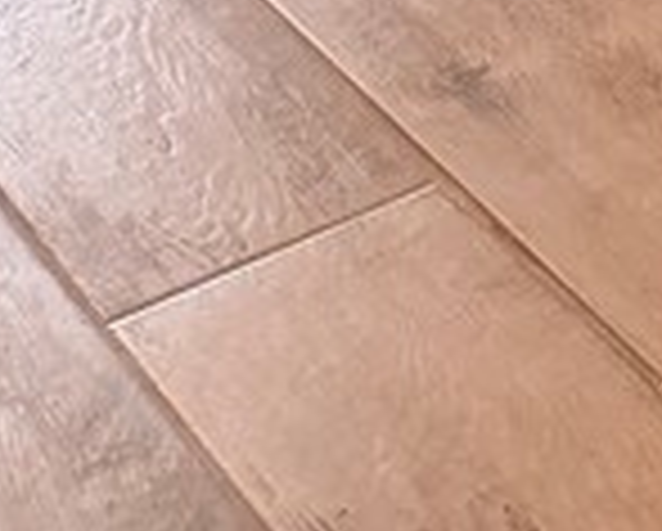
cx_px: 1693
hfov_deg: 10.0
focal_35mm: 163
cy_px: -1404
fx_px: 3198
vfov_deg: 7.5
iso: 200
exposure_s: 1/187
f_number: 1.78
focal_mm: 6.76
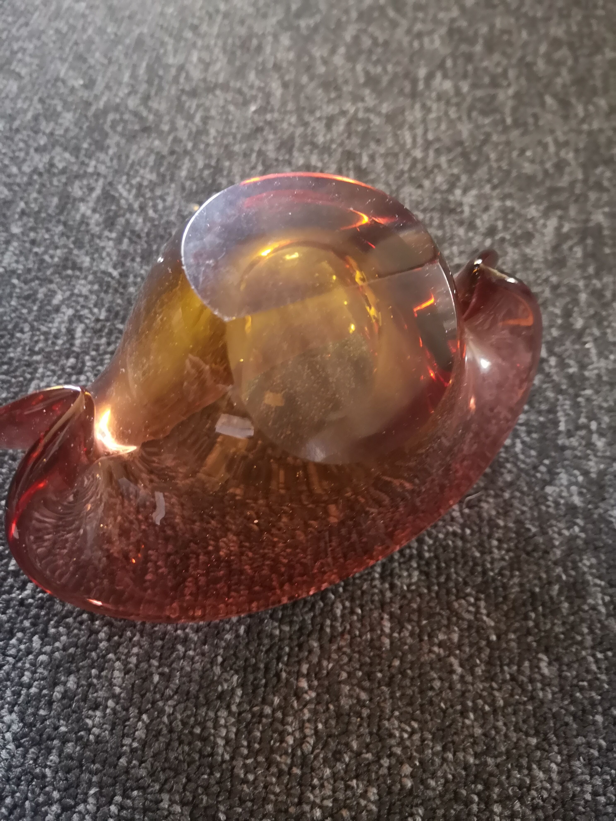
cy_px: 410
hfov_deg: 51.4
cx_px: 308
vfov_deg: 65.3
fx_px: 641
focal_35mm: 27
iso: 640
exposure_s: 1/20
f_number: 1.8
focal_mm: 3.95
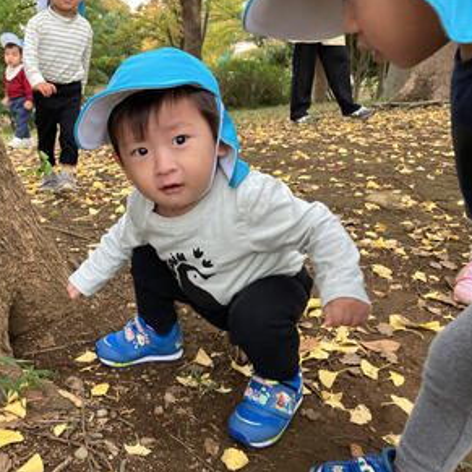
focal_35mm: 34
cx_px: 159
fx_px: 525
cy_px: 237
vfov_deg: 48.5
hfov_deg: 47.7
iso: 64
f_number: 1.8
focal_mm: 3.99
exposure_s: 1/121
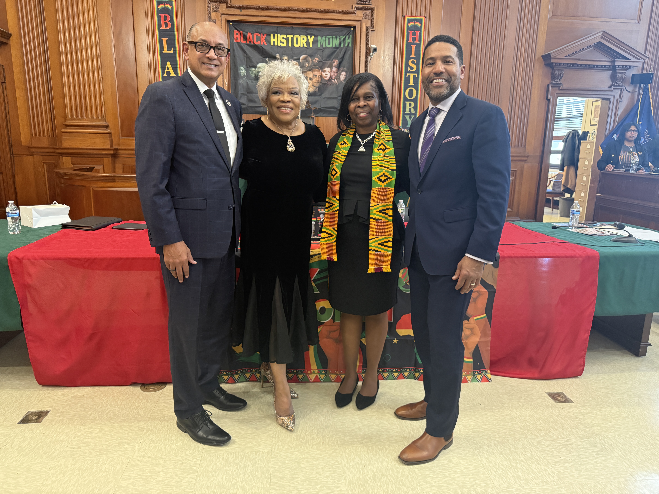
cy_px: 247
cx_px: 330
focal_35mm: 24
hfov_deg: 71.6
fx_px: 457
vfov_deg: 56.8
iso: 800
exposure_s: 1/60
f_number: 1.78
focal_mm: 6.76
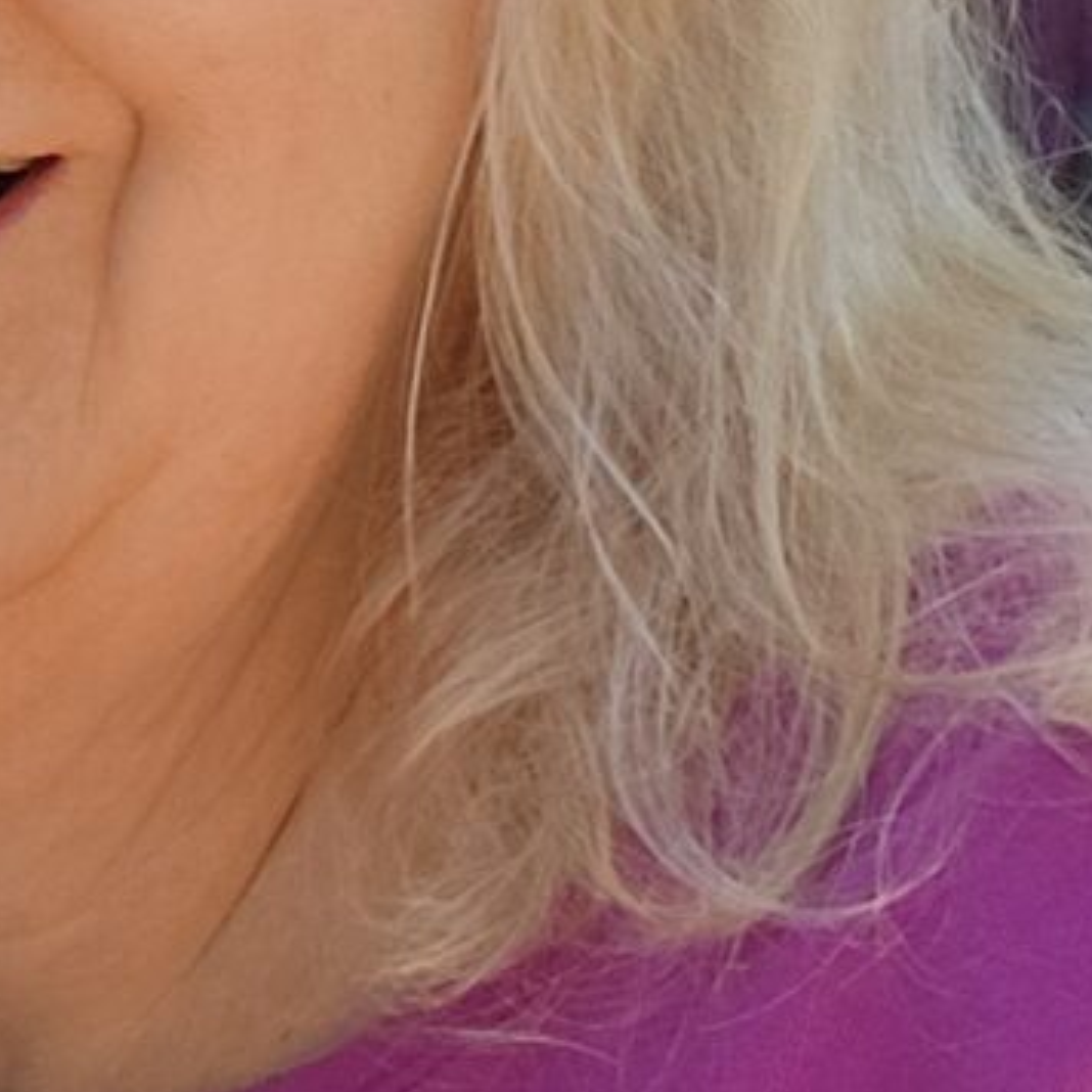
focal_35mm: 159
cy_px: -994
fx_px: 5675
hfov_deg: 10.3
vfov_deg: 10.2
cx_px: 1988
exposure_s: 1/139
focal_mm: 3.3
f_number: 2.2
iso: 25
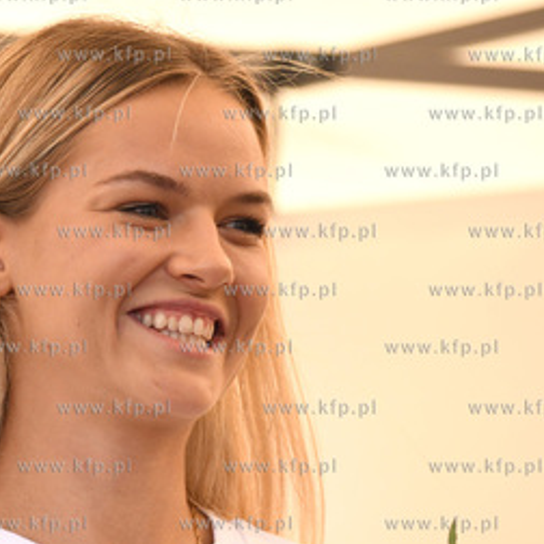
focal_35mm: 425
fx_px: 7556
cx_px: 190
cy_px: 260
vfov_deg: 4.1
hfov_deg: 4.1
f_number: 5.6
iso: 3600
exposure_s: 1/3200
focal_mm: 210
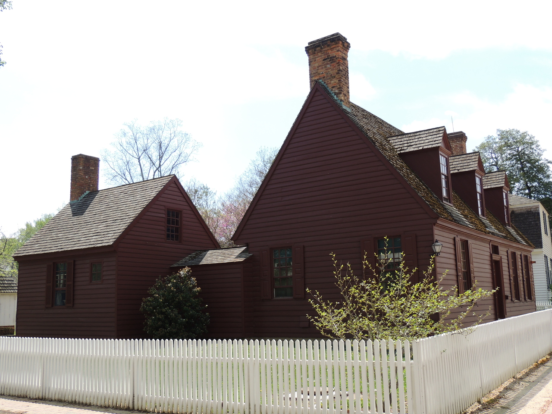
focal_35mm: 35
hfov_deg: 52.6
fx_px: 558
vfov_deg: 40.7
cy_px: 207
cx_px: 276
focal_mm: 6.2
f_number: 3.3
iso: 100
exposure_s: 1/800
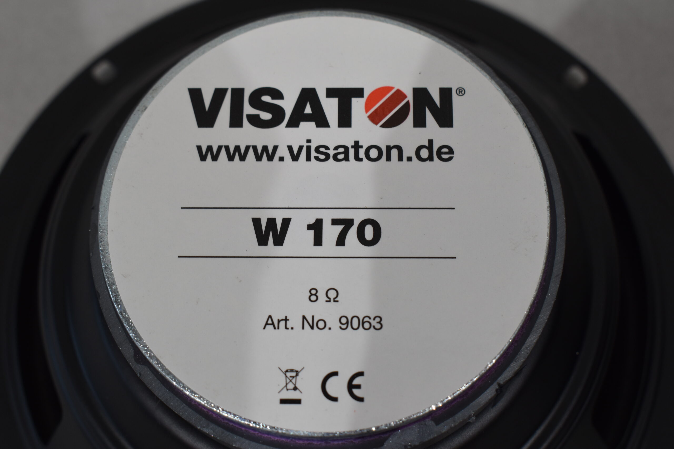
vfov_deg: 23.8
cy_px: 224
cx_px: 337
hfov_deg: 35.1
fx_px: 1067
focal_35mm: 57
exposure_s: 1/60
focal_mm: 38
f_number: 8
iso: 320
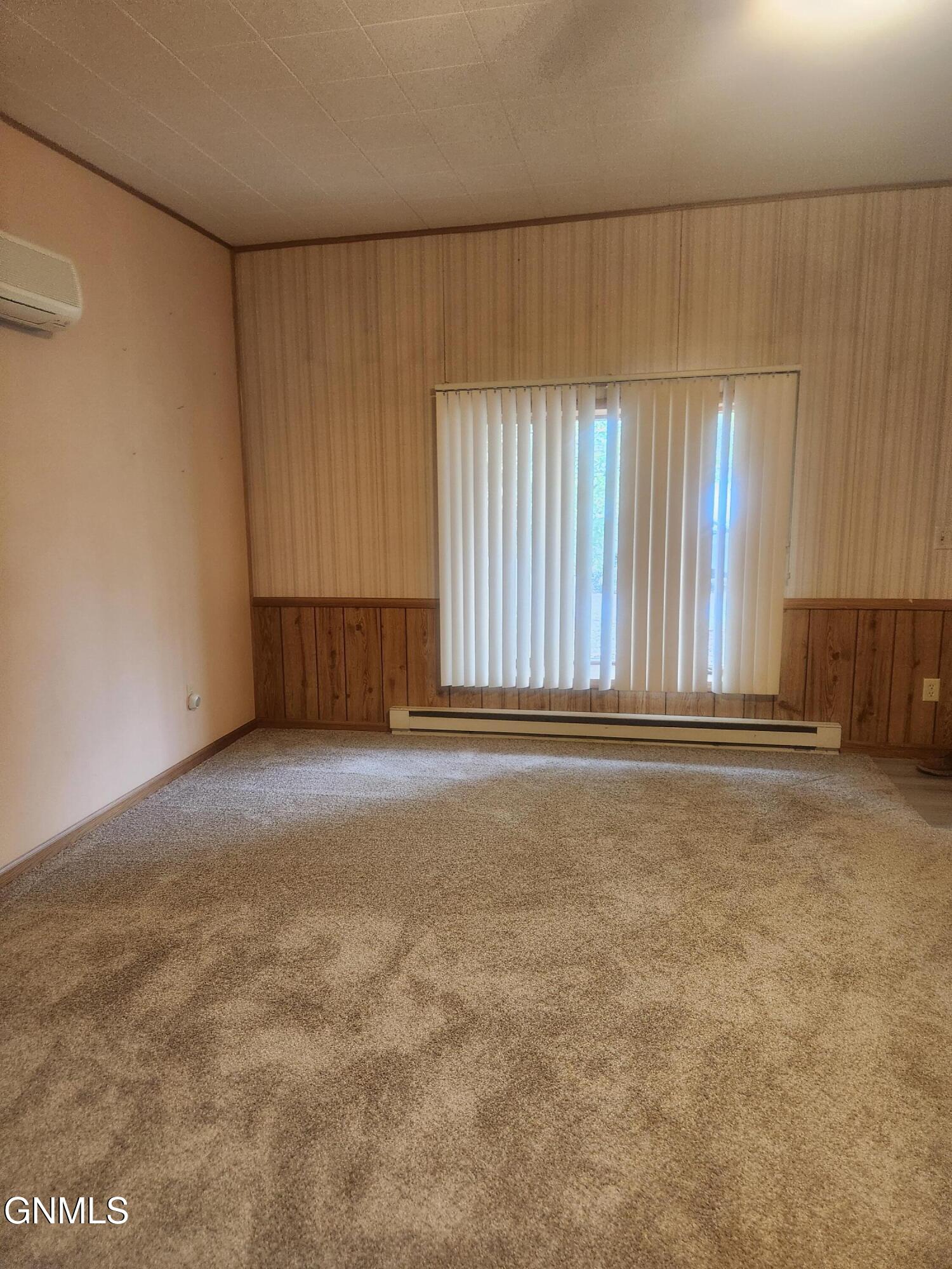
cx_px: 476
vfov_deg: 73.9
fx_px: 843
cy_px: 634
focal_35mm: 23
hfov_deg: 58.9
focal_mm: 5.4
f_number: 1.8
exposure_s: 1/120
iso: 640
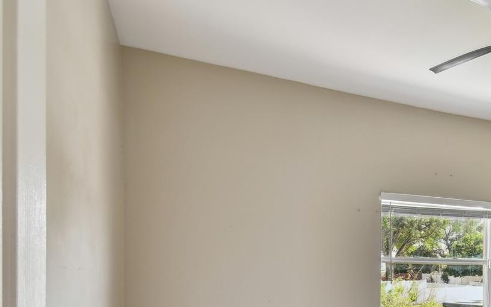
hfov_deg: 57.1
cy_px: 283
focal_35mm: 30
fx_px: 401
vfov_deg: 38.6
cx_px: 409
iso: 100
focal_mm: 10
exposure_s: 1/15
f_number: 7.1
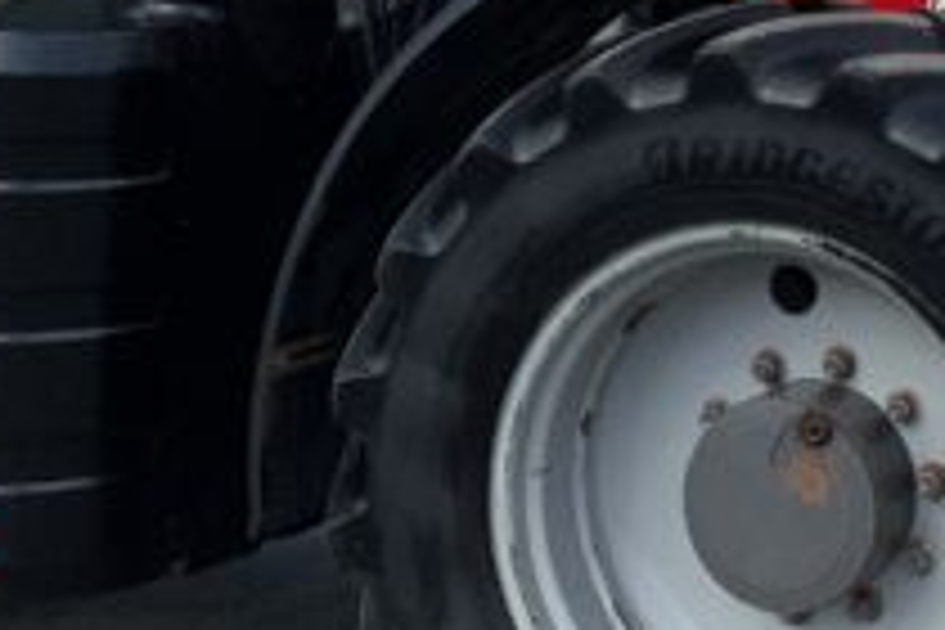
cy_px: -356
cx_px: 873
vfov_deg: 9.1
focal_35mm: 147
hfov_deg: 13.8
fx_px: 3858
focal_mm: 3
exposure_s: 1/1342
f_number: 1.8
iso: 16
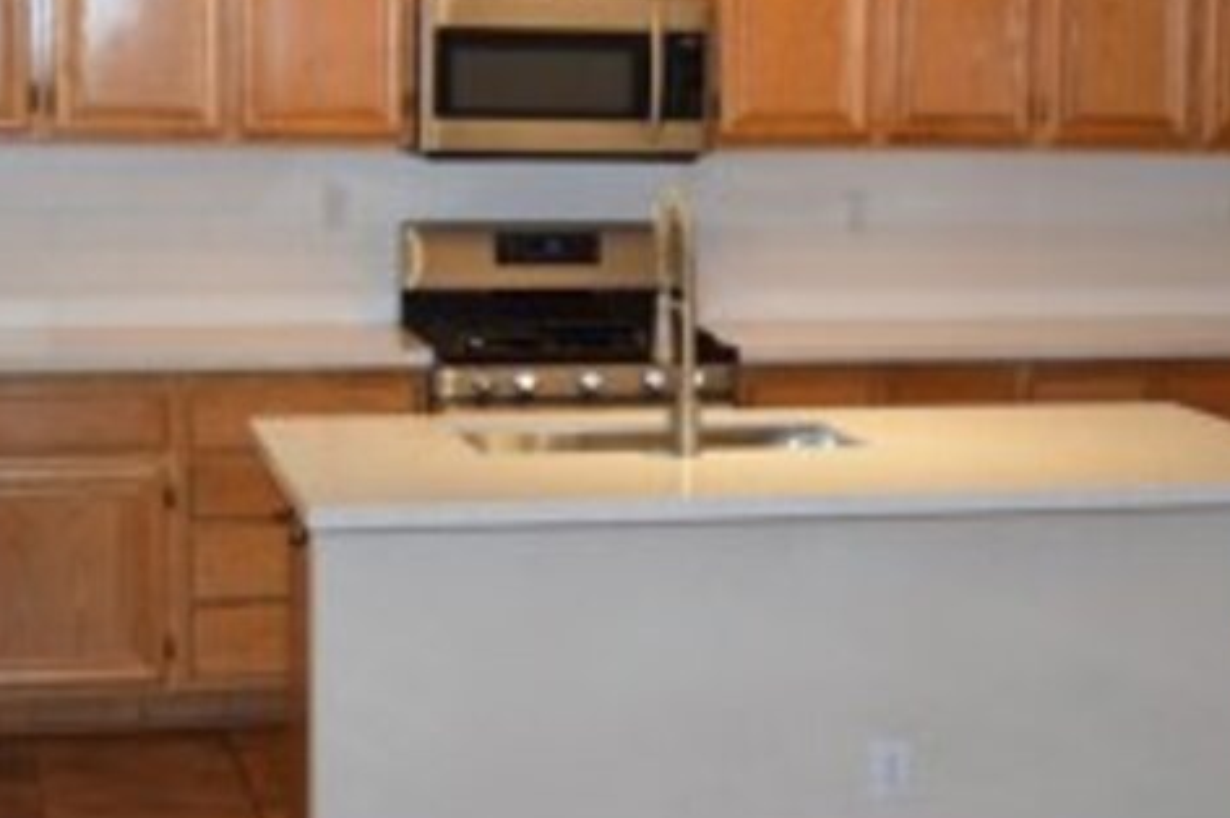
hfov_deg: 24.5
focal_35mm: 83
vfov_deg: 16.4
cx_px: 734
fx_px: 2830
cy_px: 336
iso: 800
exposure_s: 1/100
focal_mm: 31
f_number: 5
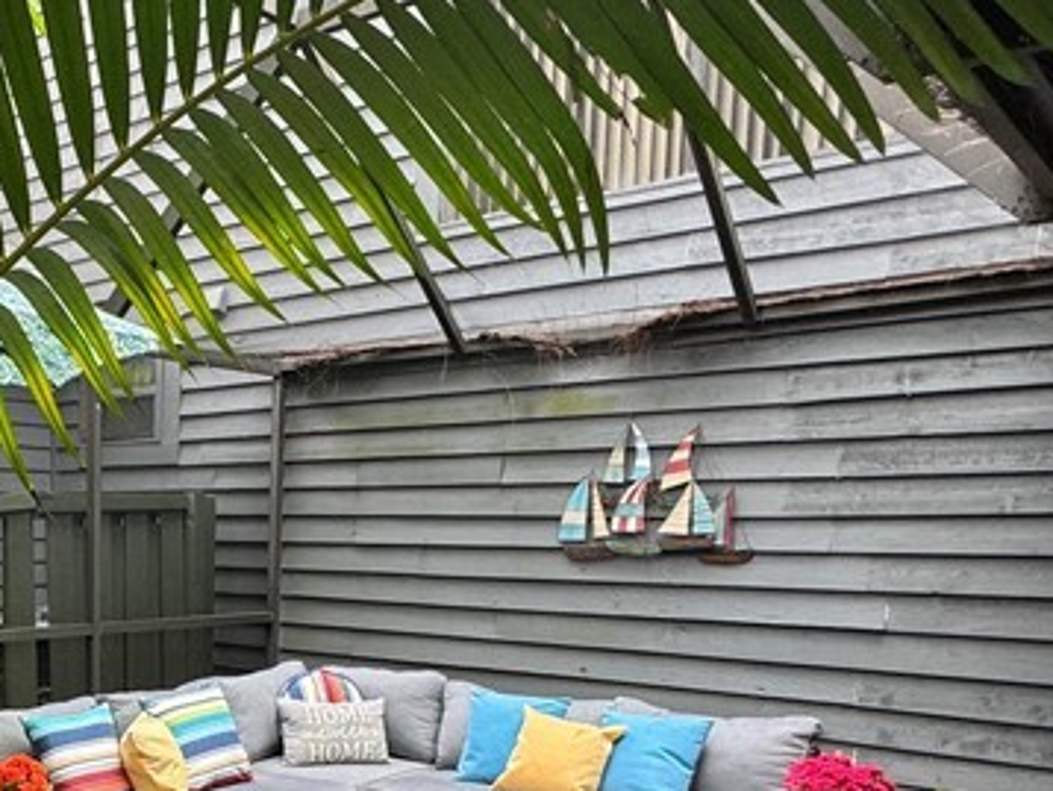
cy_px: 656
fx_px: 1218
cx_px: 50
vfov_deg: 34.7
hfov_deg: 41.8
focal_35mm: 40
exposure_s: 1/99
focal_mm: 2.22
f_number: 2.2
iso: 160
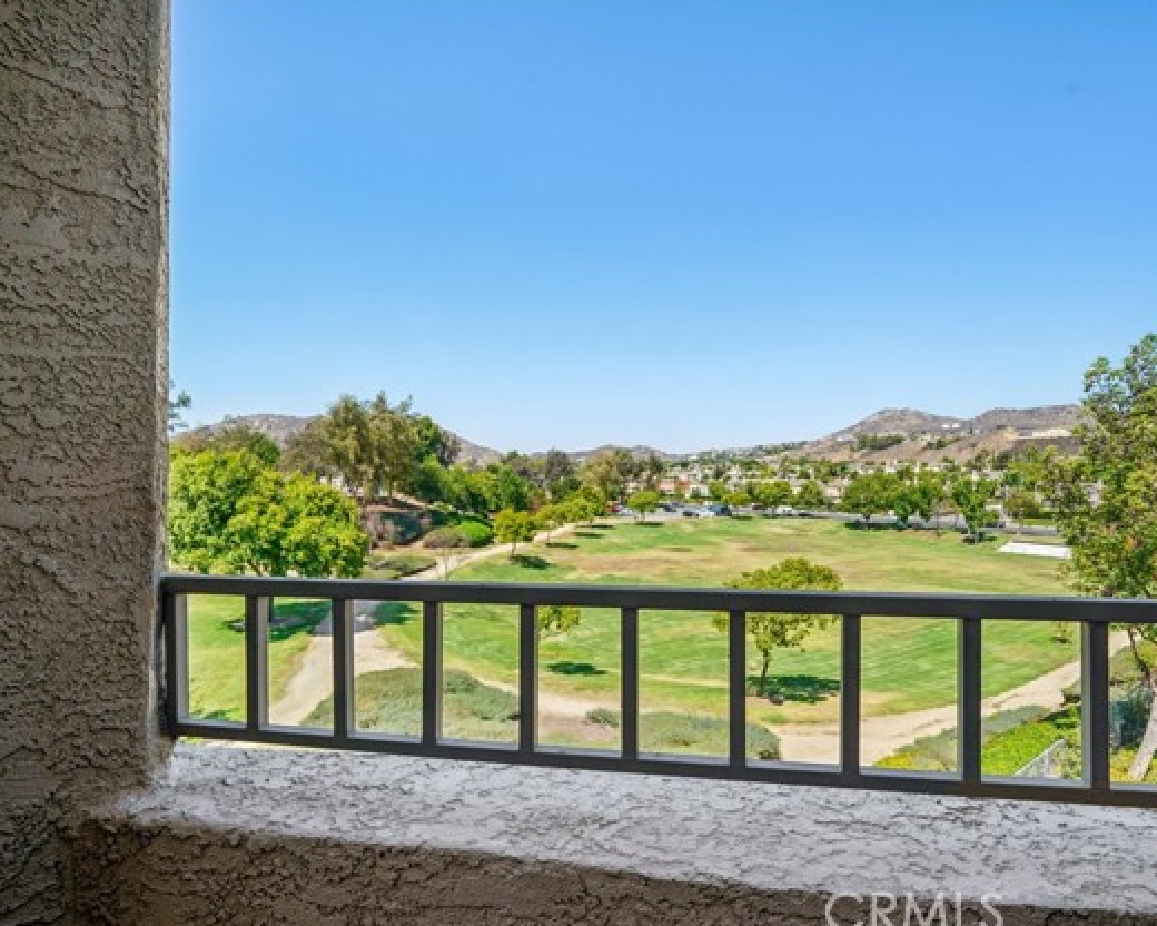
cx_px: 654
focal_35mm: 15
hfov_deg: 96.3
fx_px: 514
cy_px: 470
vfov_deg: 84.0
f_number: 8
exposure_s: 1/250
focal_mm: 13
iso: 100
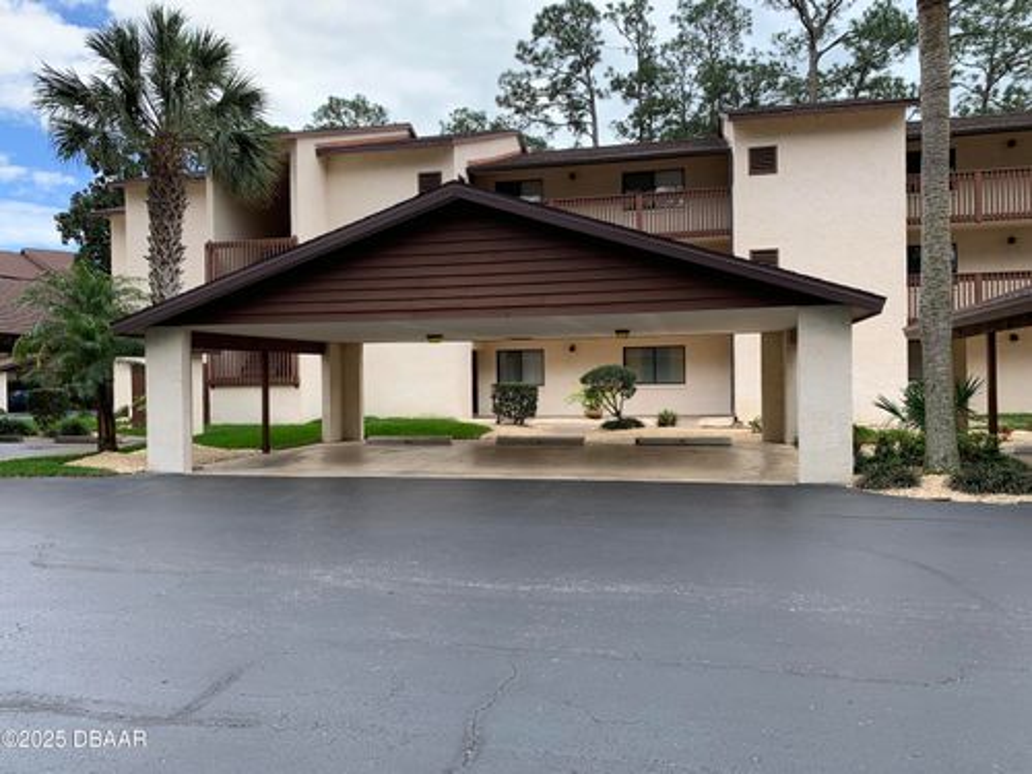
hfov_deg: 67.3
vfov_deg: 53.1
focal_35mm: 26
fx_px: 775
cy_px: 387
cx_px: 516
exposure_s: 1/777
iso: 25
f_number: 1.8
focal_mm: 4.25
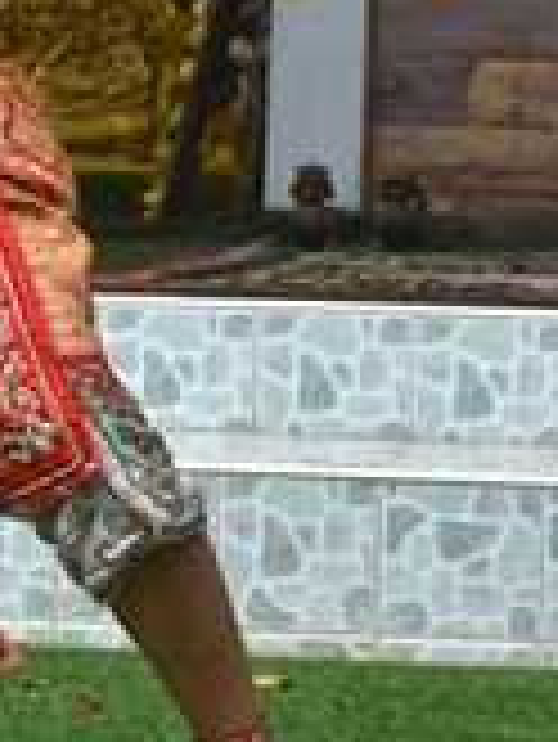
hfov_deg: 4.3
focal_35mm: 335
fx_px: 7191
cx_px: -792
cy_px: -72
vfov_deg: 5.9
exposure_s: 1/400
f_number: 7.1
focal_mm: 48
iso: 200
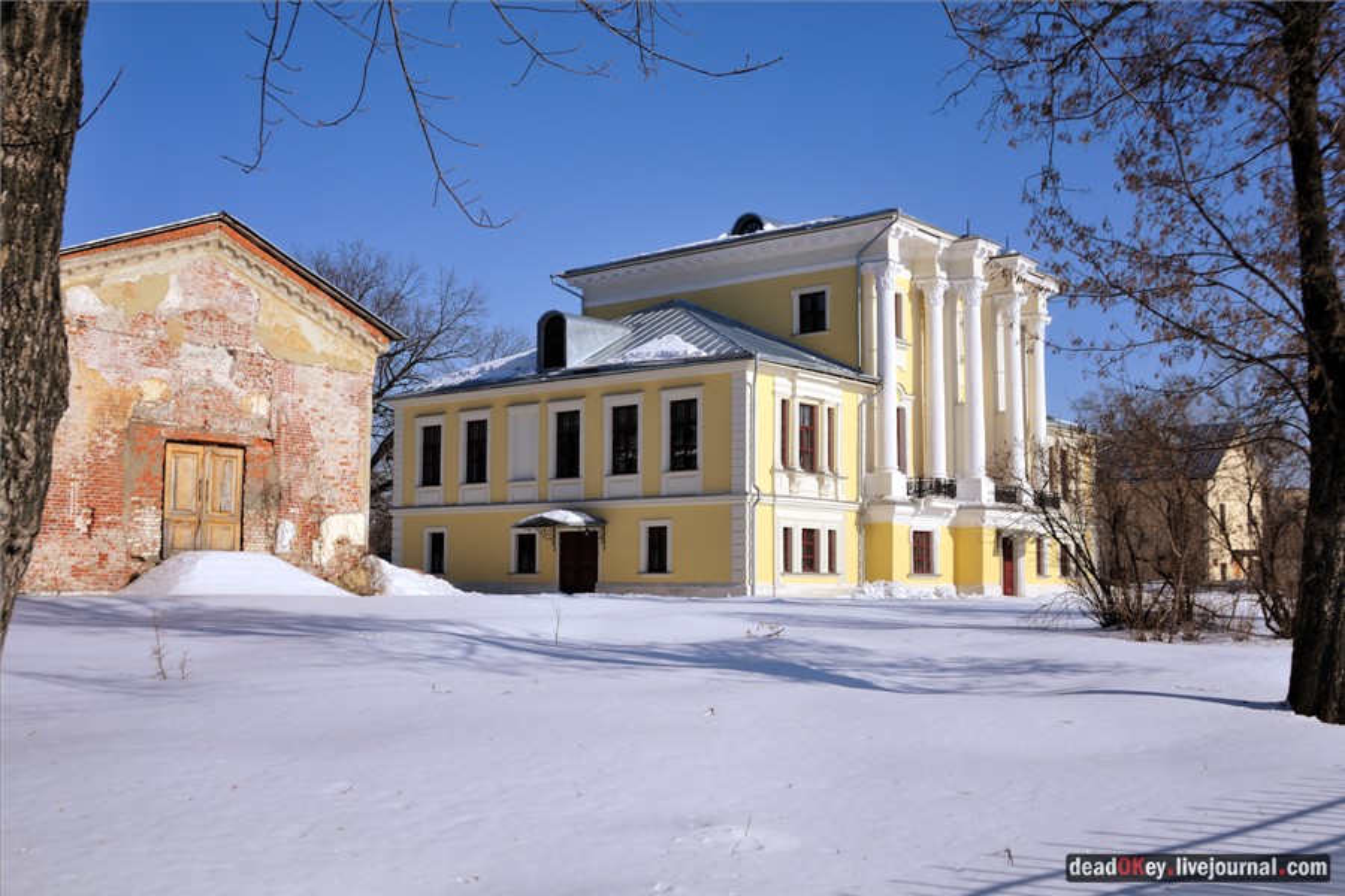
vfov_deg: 36.9
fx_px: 1345
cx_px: 672
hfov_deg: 53.1
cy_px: 448
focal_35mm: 36
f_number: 5.6
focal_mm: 24
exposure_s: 1/1000
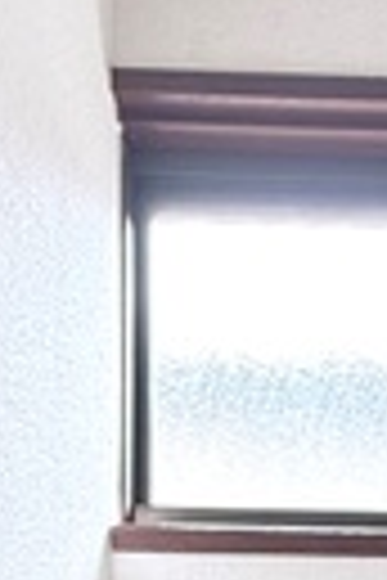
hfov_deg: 16.7
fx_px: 1274
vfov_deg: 18.4
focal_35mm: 79
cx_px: 439
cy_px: 1120
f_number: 2.2
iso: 320
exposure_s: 1/83
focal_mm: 2.22
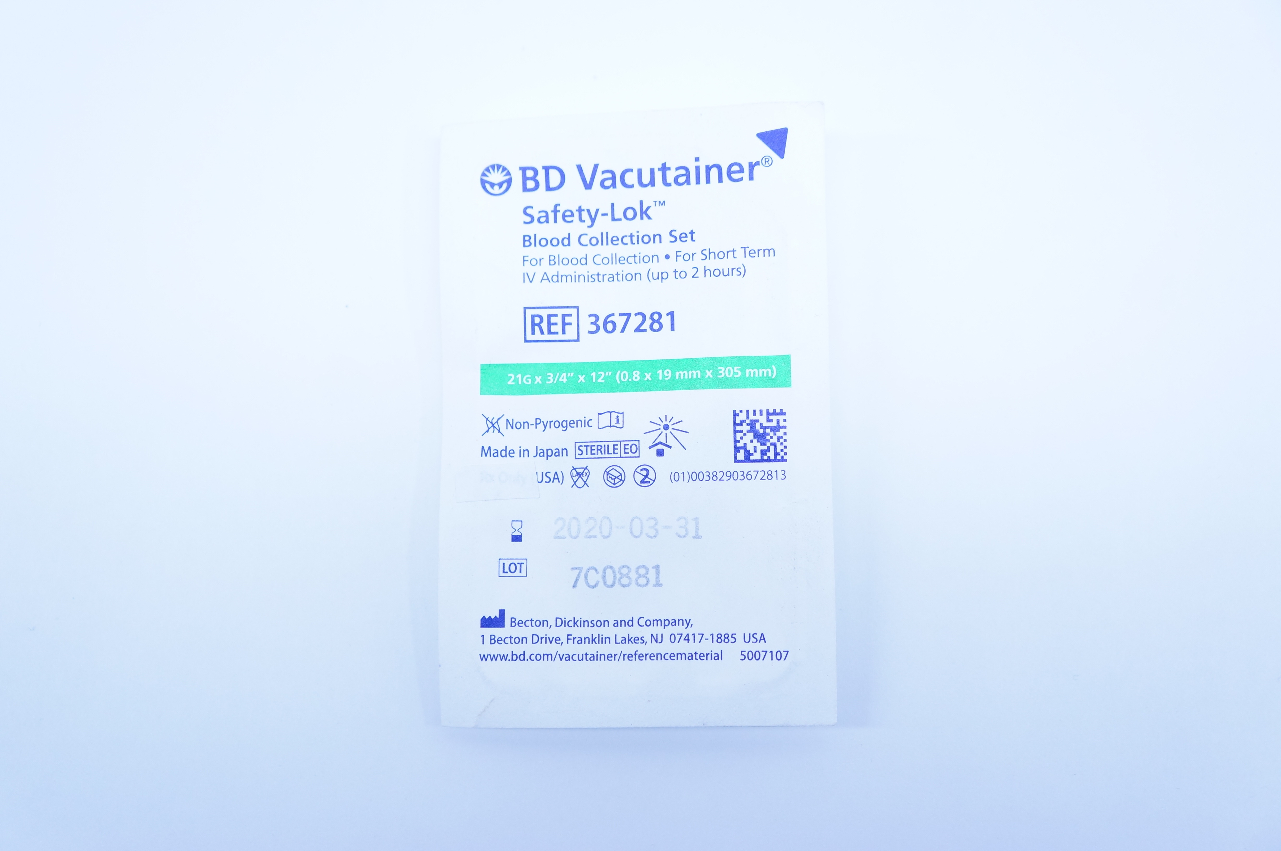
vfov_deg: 30.8
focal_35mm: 44
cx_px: 640
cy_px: 426
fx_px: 1546
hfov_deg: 45.0
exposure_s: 1/200
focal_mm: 29
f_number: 4.5
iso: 800
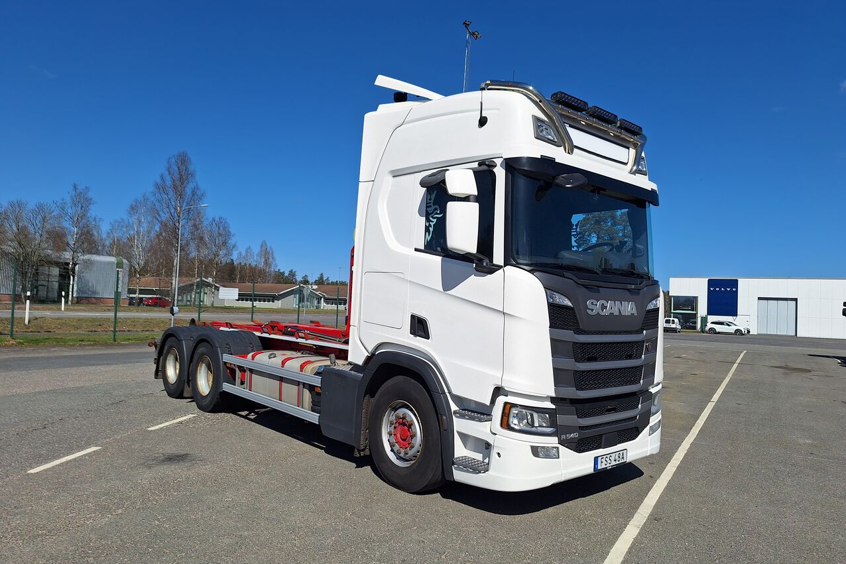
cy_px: 281
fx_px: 564
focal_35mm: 24
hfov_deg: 73.7
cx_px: 424
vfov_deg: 53.1
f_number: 1.8
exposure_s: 1/5405
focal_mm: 5.54
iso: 40
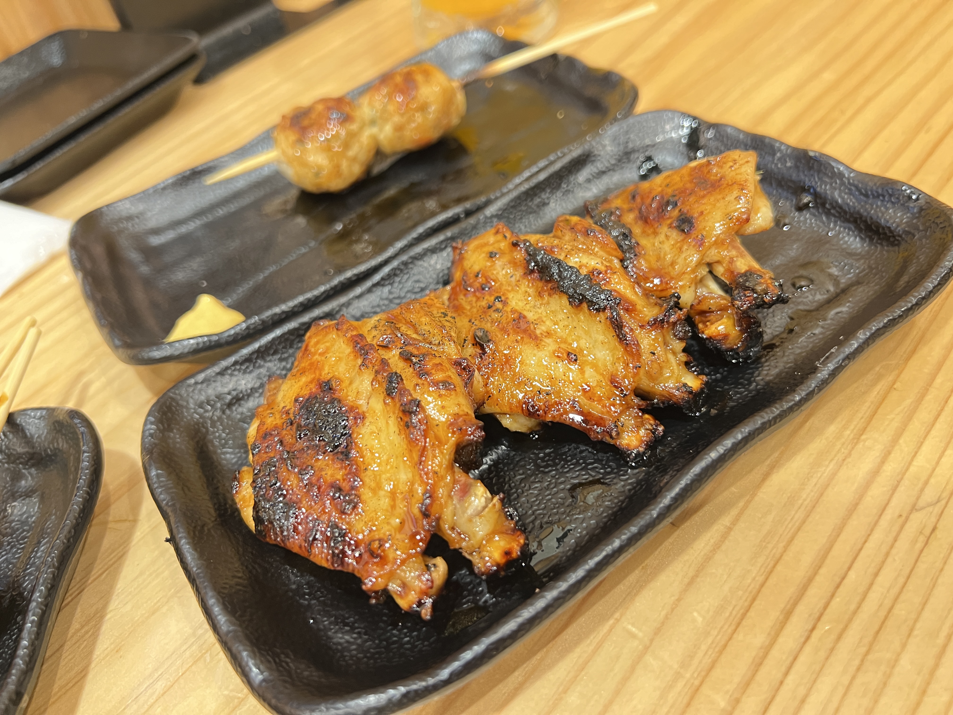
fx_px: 716
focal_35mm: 26
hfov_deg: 67.3
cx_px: 476
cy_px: 358
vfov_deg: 53.1
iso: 400
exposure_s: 1/40
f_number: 1.5
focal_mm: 5.7
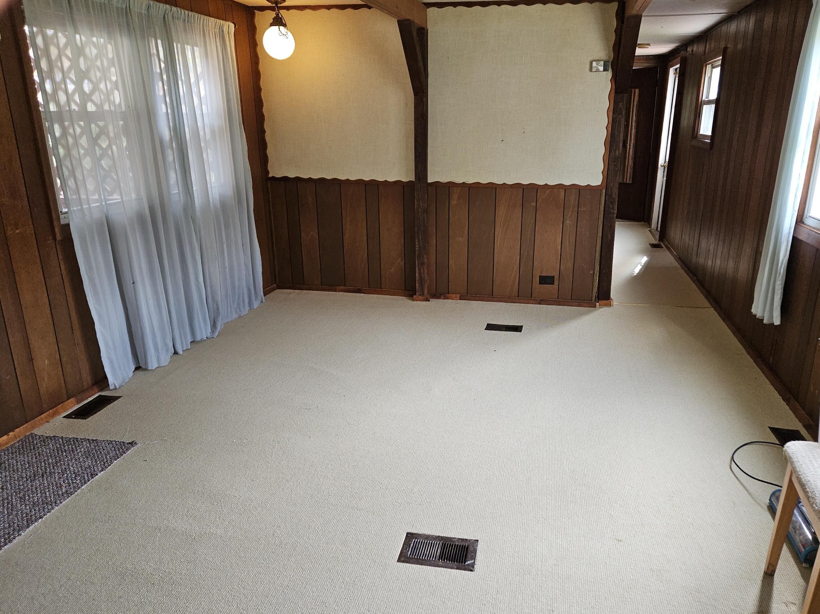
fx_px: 616
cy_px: 308
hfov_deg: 67.2
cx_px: 444
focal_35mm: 26
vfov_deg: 53.1
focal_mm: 5.4
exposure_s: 1/60
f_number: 1.8
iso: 64
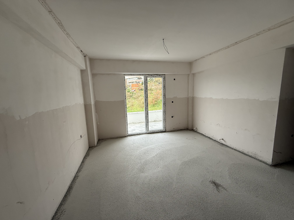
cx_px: 147
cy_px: 110
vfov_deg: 85.7
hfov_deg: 102.1
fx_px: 119
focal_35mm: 14
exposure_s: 1/99
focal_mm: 2.22
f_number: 2.2
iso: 125
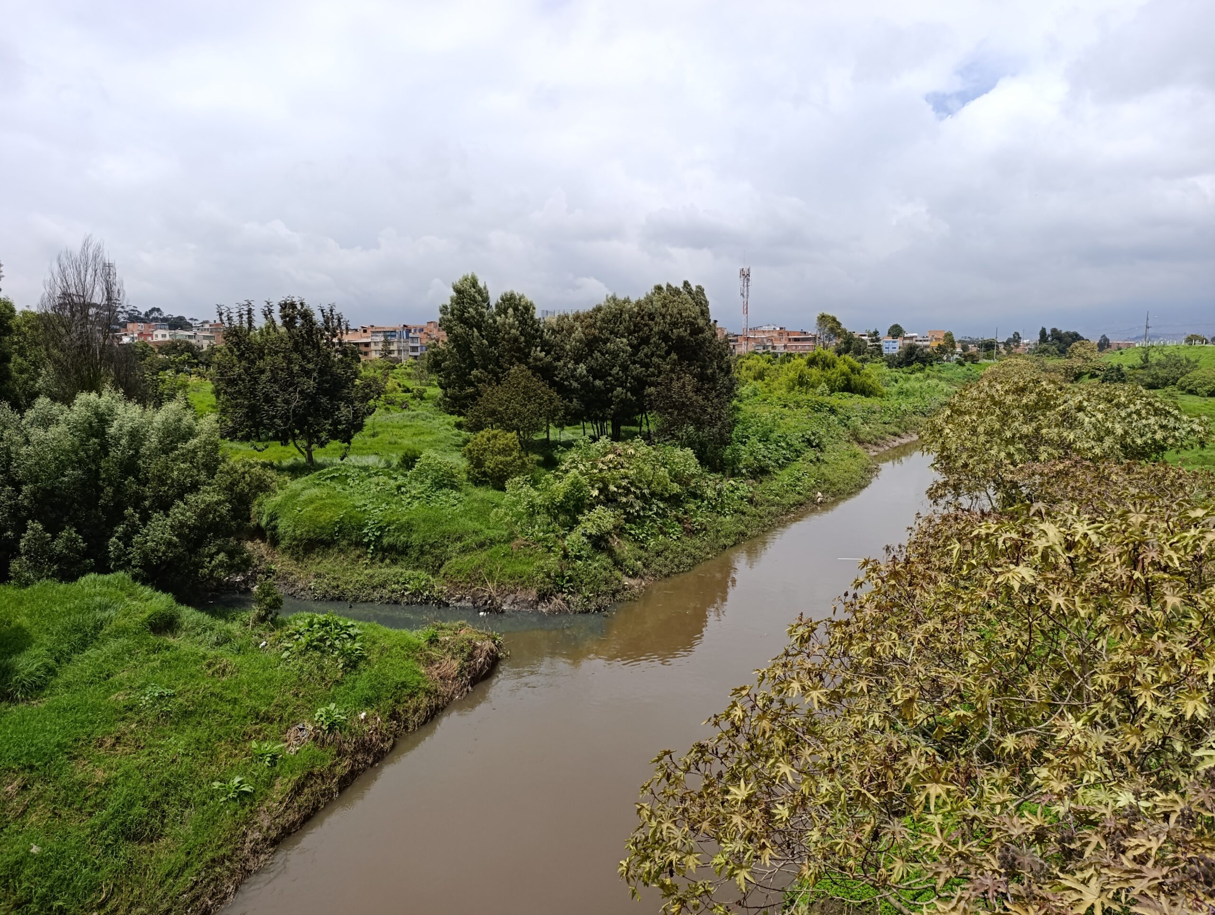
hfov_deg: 73.8
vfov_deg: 59.0
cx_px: 608
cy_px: 458
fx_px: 808
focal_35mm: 23
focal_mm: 6.14
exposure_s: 1/965
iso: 50
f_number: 1.6
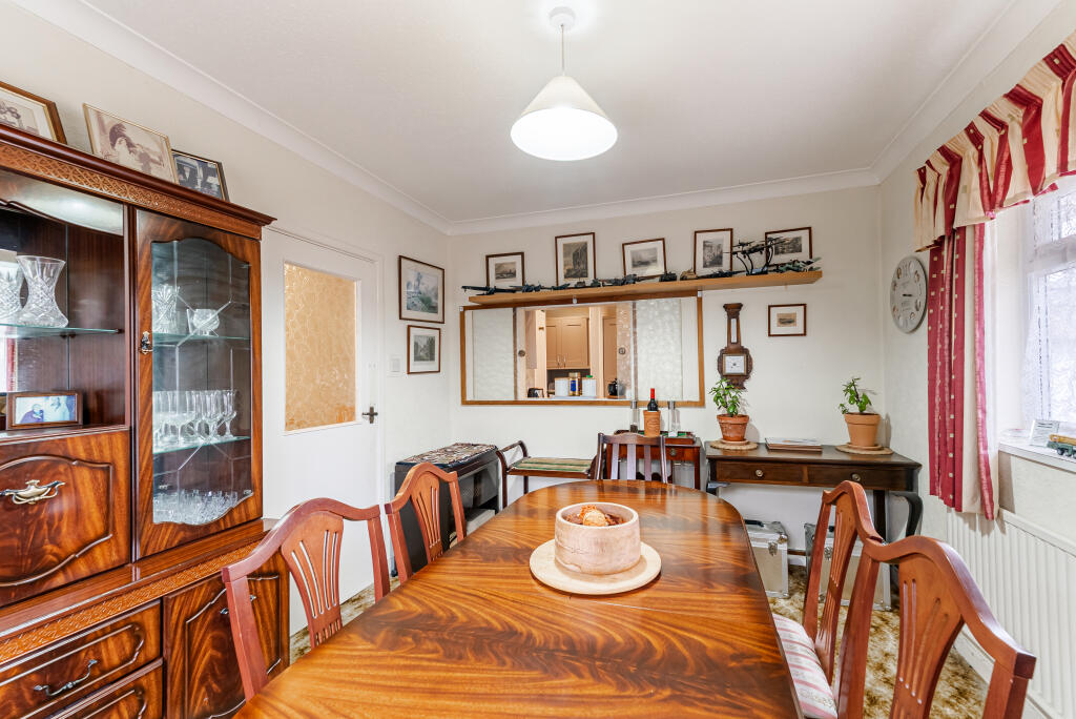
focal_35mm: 14
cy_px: 360
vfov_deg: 81.3
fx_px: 419
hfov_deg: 104.2
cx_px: 538
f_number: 8
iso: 320
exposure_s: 1/13
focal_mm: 14
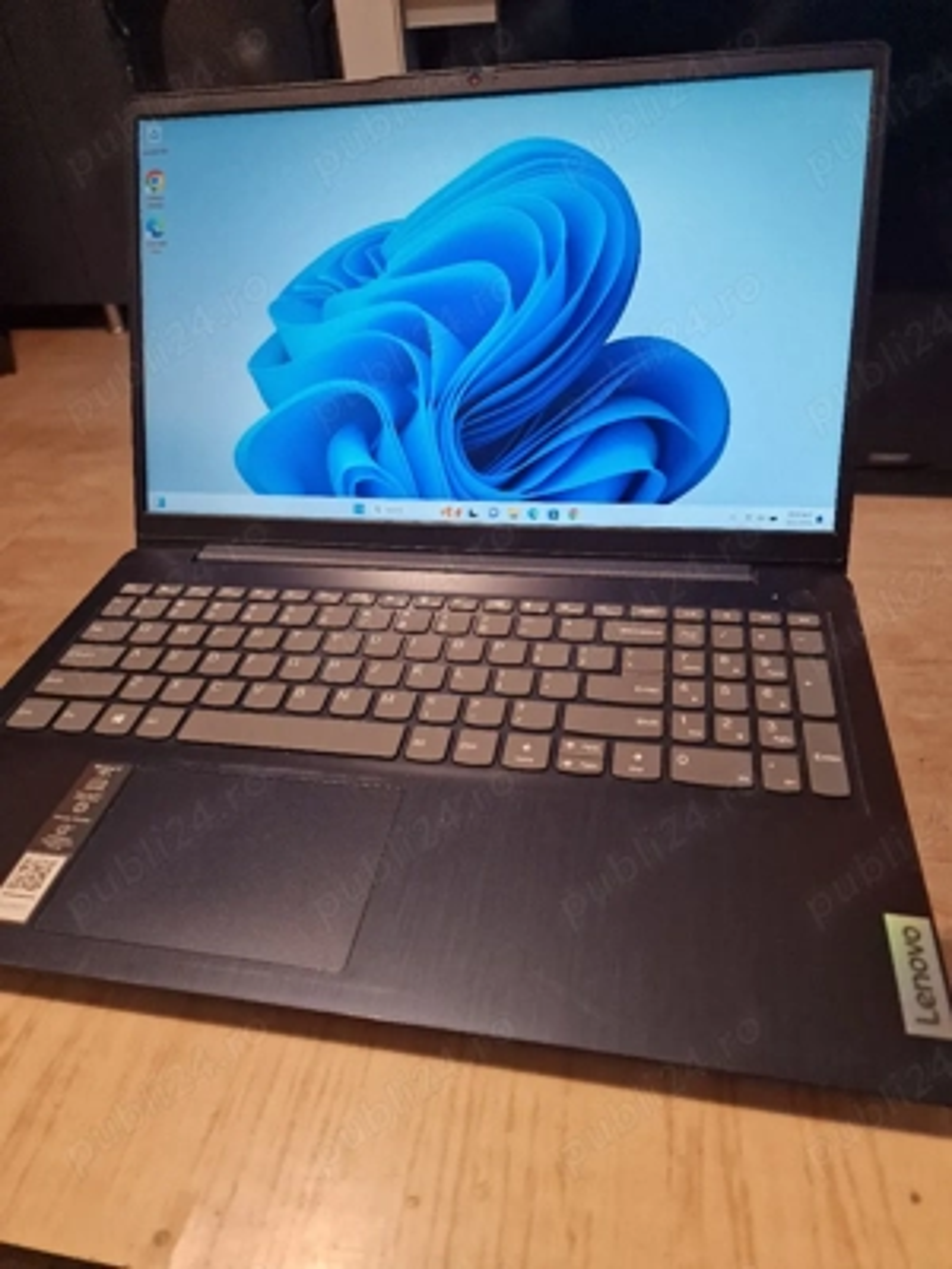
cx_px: 476
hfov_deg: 58.9
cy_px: 634
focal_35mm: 23
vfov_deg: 73.9
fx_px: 843
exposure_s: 1/100
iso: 500
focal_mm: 6.4
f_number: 1.8
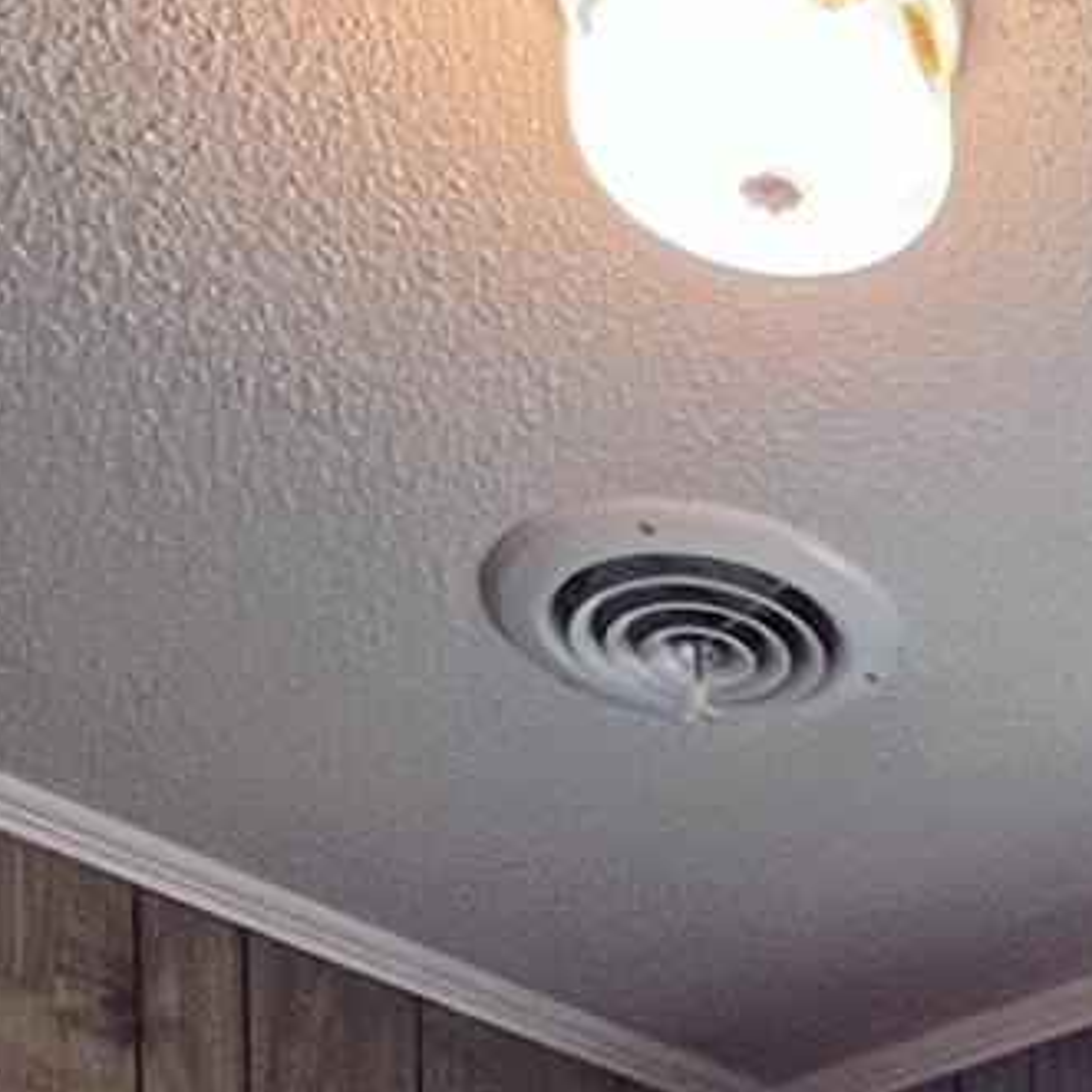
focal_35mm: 80
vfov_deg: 16.6
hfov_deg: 19.1
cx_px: 1610
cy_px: 2151
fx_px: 2855
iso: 400
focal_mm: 1.57
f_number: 1.8
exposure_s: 1/60
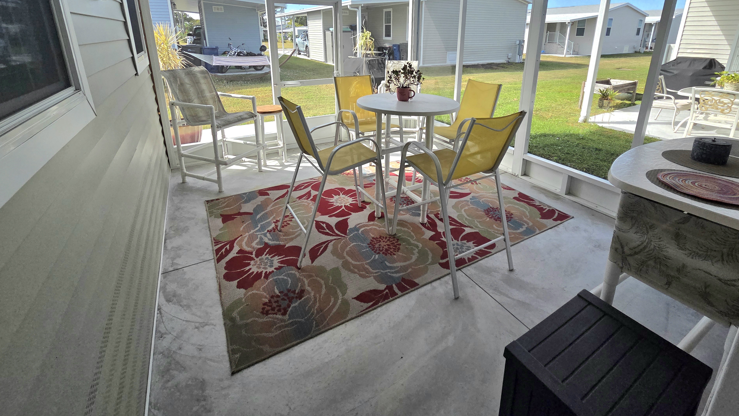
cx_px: 378
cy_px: 123
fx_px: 294
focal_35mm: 15
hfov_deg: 103.0
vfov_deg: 67.6
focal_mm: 2.2
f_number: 2.2
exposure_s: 1/2000
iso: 125
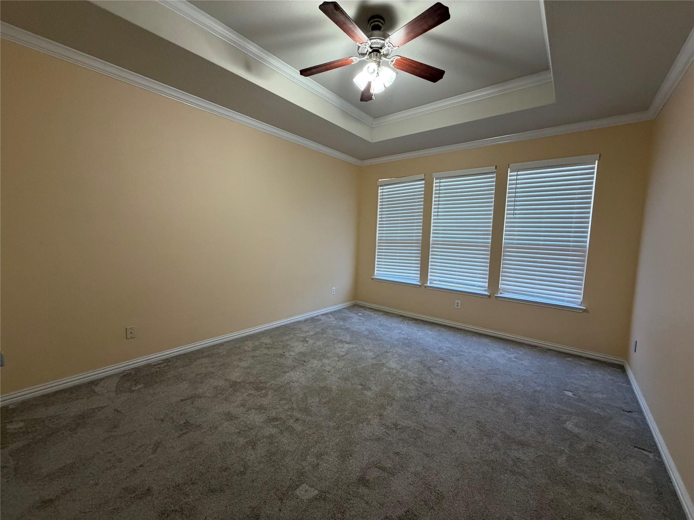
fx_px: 281
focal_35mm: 14
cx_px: 347
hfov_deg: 102.1
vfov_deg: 85.7
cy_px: 260
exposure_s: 1/60
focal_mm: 2.22
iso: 250
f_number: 2.2
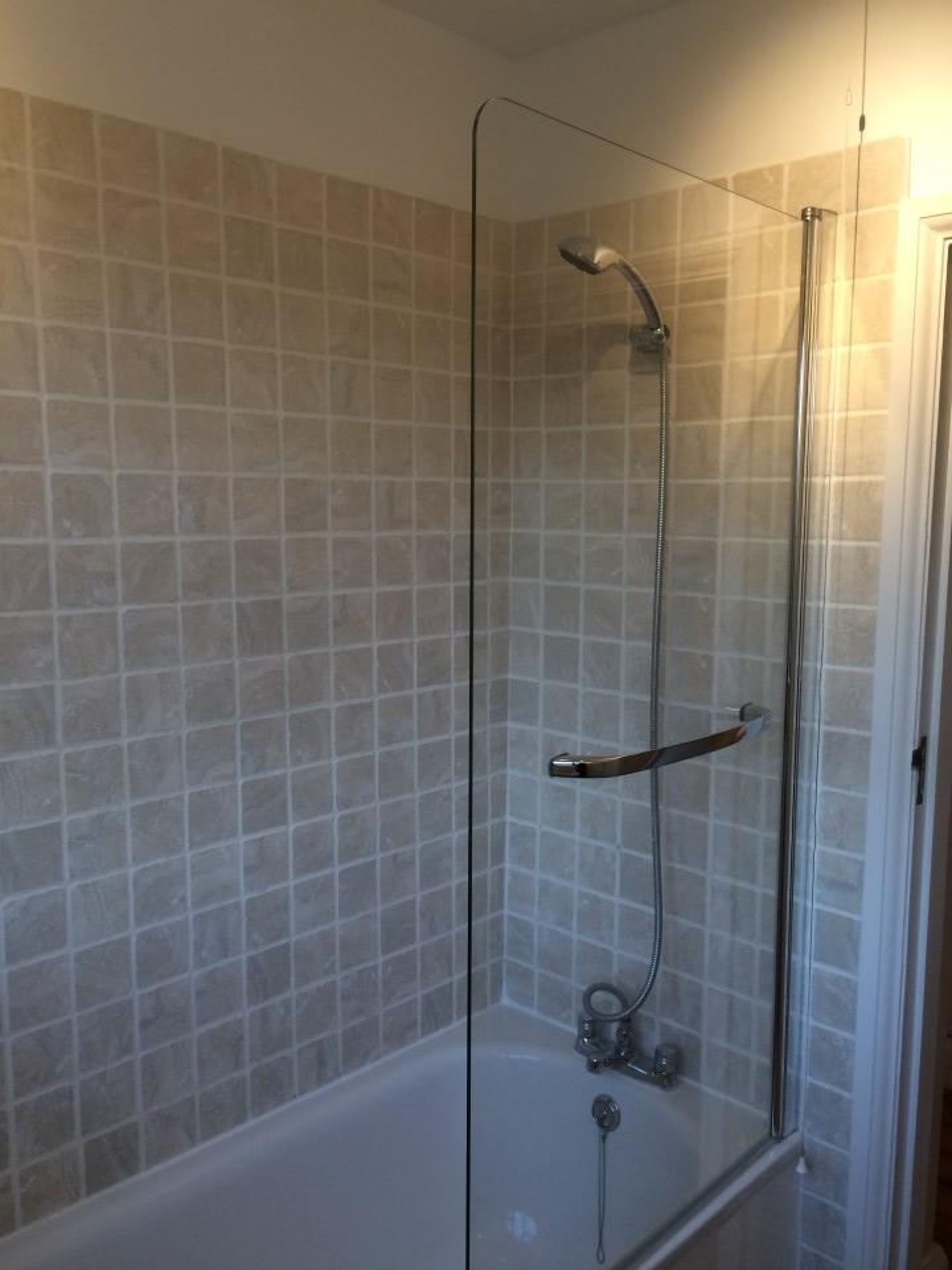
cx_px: 476
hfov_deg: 48.2
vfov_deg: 61.7
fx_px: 1063
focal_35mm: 29
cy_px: 635
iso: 50
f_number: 2.2
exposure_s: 1/33
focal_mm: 4.15
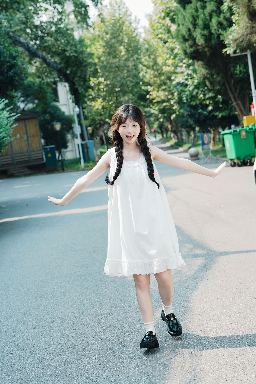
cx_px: 128
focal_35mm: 70
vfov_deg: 28.8
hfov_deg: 19.5
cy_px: 192
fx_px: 747
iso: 200
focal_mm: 70
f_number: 5
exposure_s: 1/400
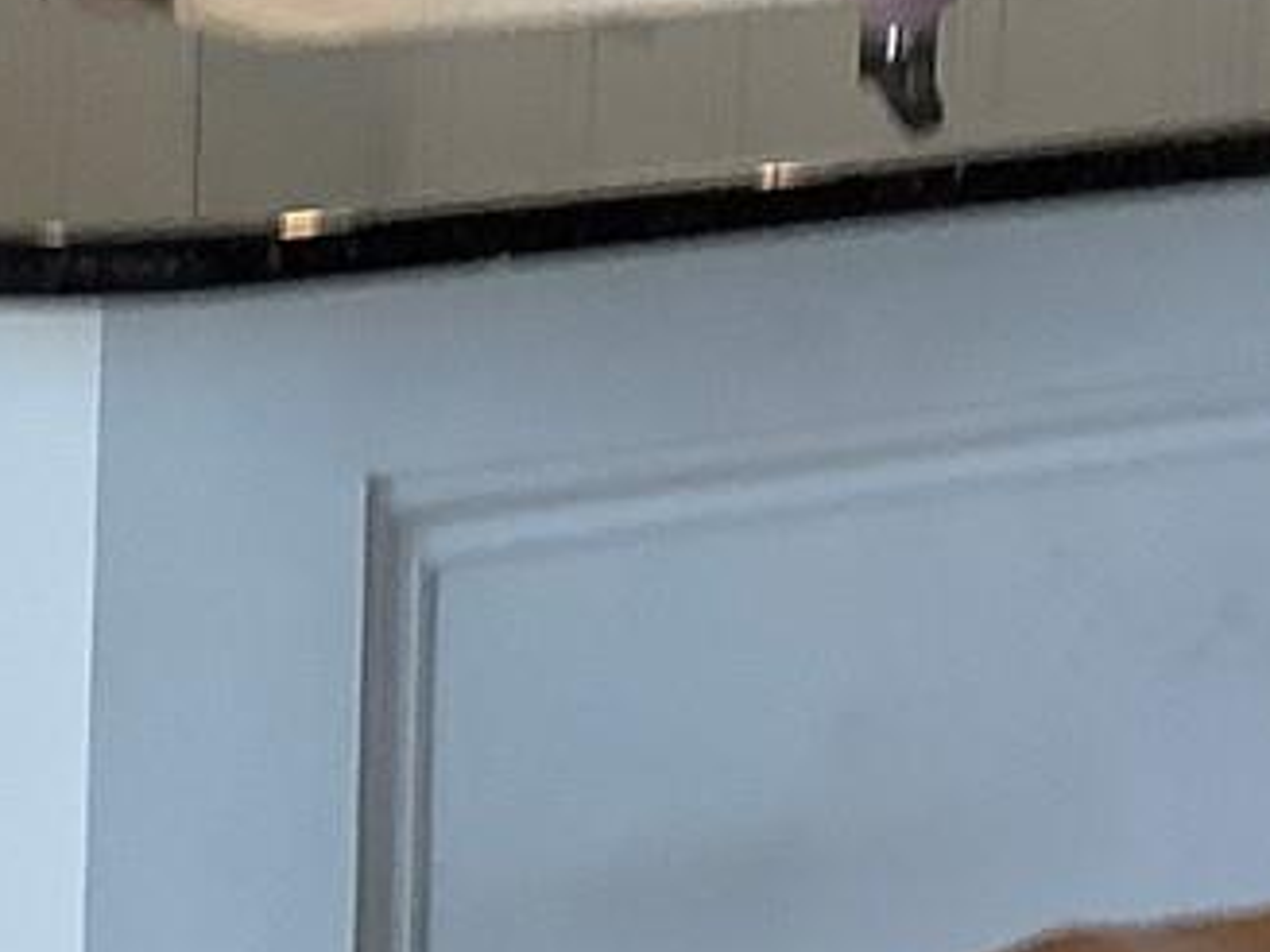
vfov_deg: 9.6
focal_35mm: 151
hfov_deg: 13.0
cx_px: 81
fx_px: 5540
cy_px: -279
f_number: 2.4
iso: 80
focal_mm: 3.3
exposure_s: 1/60
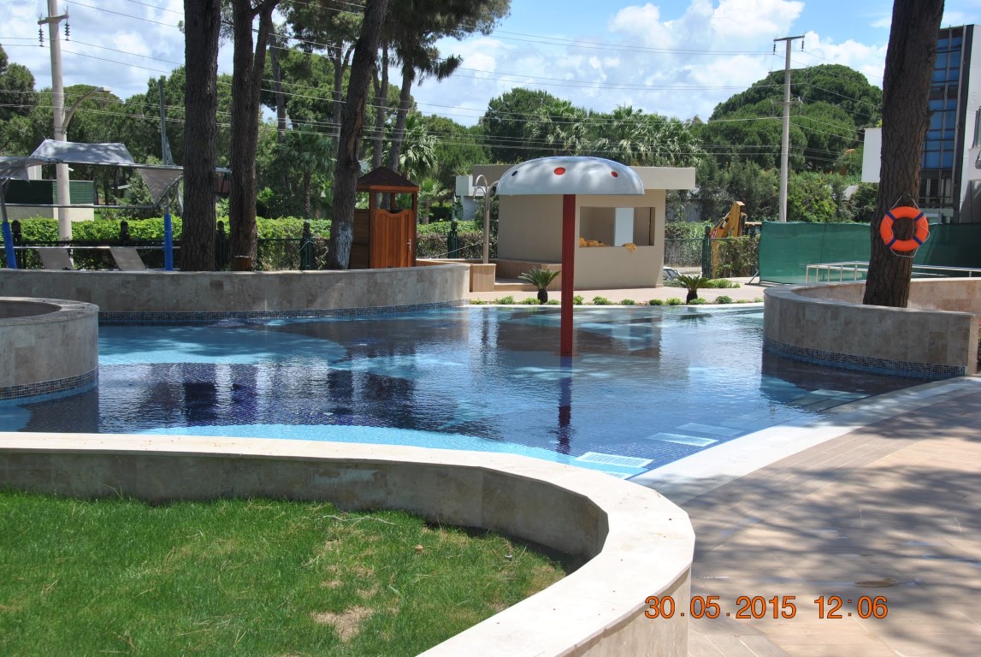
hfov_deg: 42.3
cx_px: 490
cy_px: 328
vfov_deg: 29.0
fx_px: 1269
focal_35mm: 46
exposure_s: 1/250
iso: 100
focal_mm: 31
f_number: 8
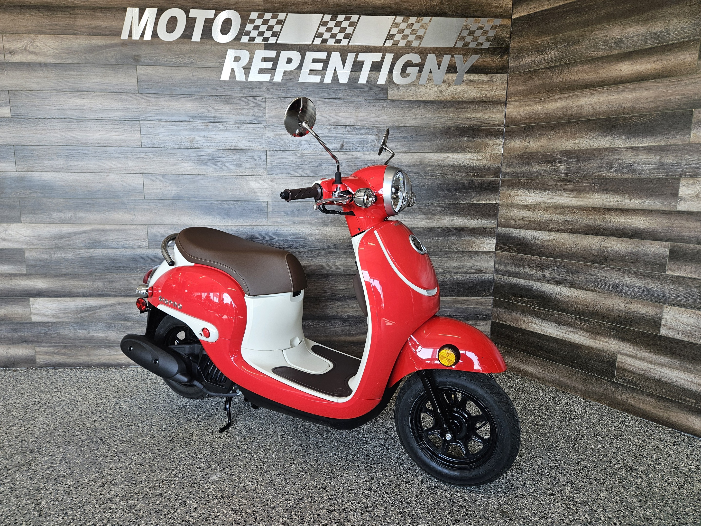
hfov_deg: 73.9
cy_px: 263
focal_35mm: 23
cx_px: 350
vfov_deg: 58.9
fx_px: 466
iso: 80
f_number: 1.8
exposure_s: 1/180
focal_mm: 5.4
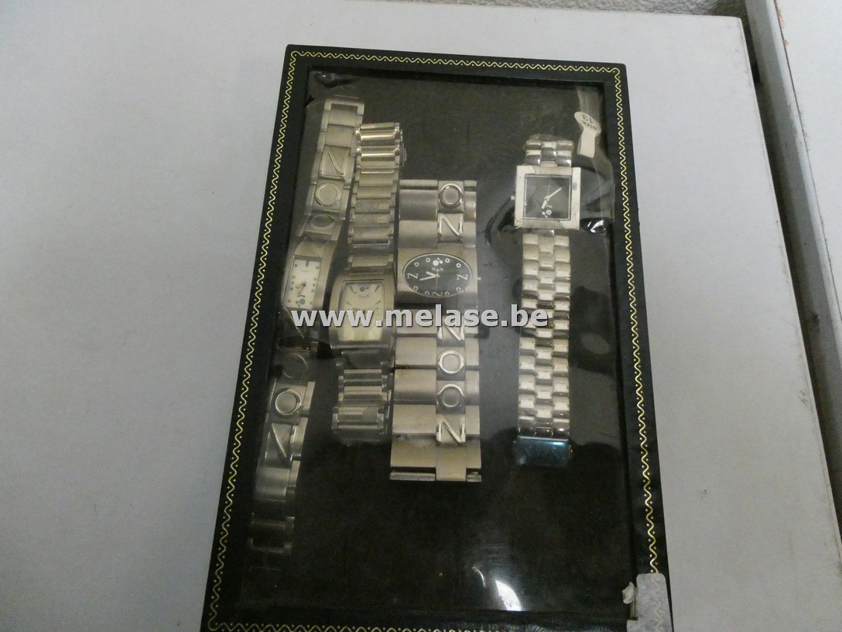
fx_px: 584
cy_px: 316
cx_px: 421
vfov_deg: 56.8
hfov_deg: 71.6
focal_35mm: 24
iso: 2000
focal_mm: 4.3
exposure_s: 1/125
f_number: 3.3
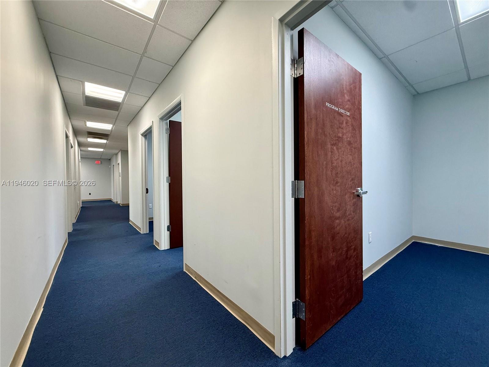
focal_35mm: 14
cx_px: 244
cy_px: 184
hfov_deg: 102.1
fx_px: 198
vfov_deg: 85.7
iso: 200
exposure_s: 1/120
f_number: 2.2
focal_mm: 2.22
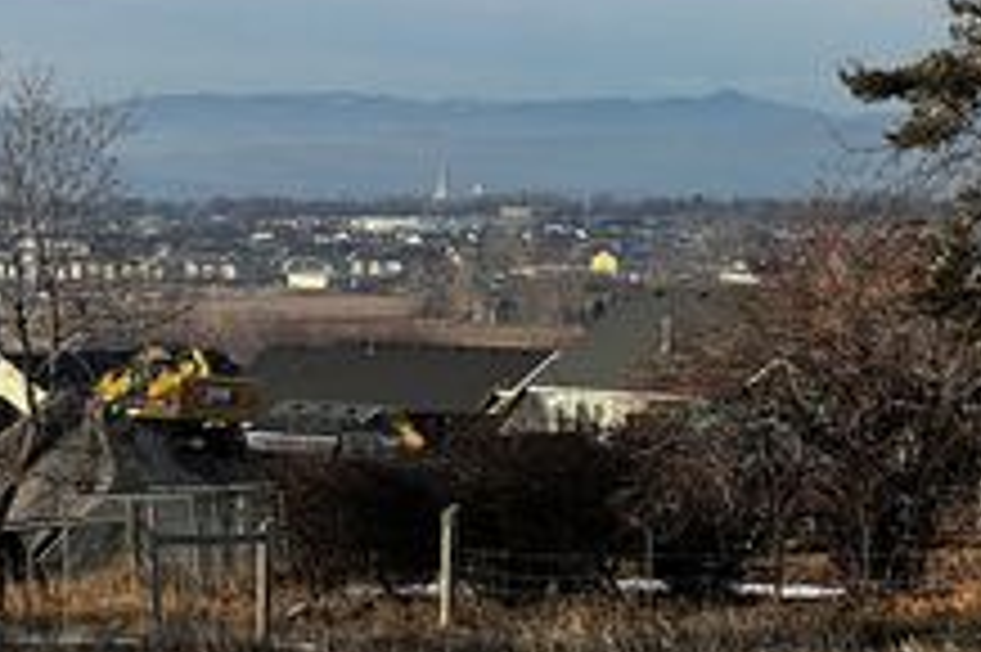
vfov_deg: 7.4
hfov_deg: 11.1
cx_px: 63
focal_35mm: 184
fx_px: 5010
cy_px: 488
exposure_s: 1/223
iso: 32
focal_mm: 9
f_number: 2.8
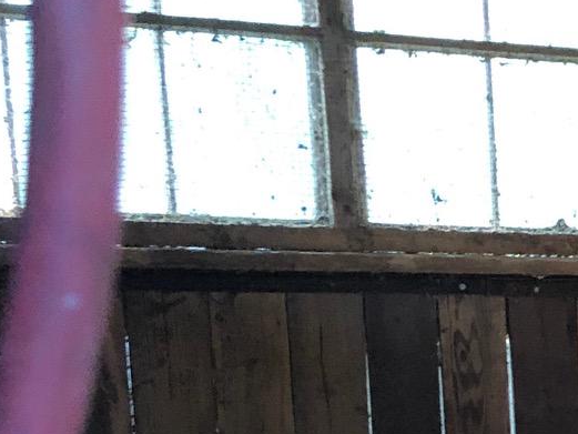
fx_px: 1837
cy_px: 635
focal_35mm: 110
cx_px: 1130
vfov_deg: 12.8
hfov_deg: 14.9
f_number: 1.8
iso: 100
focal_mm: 3.99
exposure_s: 1/9
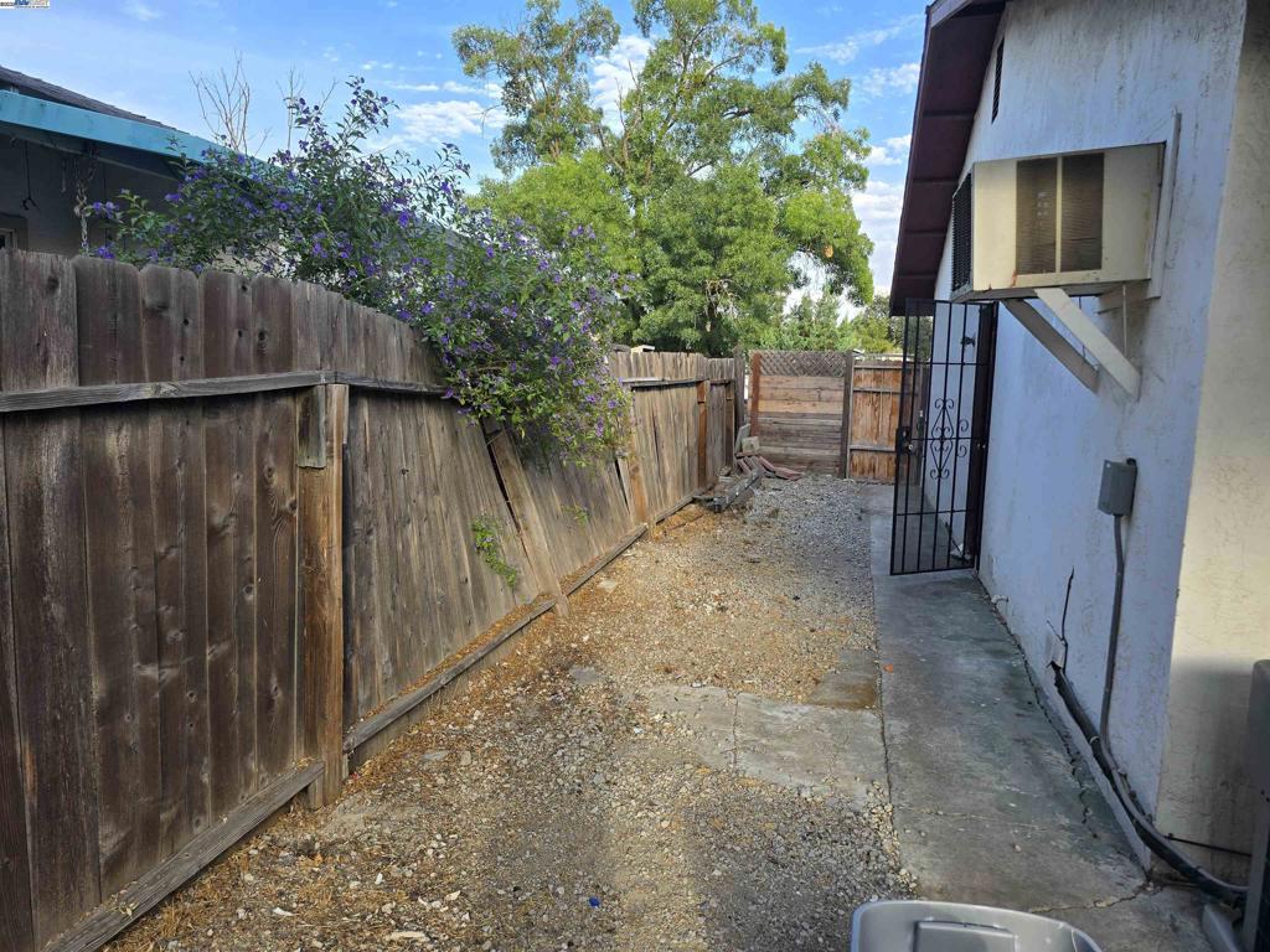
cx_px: 635
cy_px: 476
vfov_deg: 58.9
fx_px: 844
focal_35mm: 23
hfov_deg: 73.9
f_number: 1.7
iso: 12
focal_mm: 6.3
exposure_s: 1/241
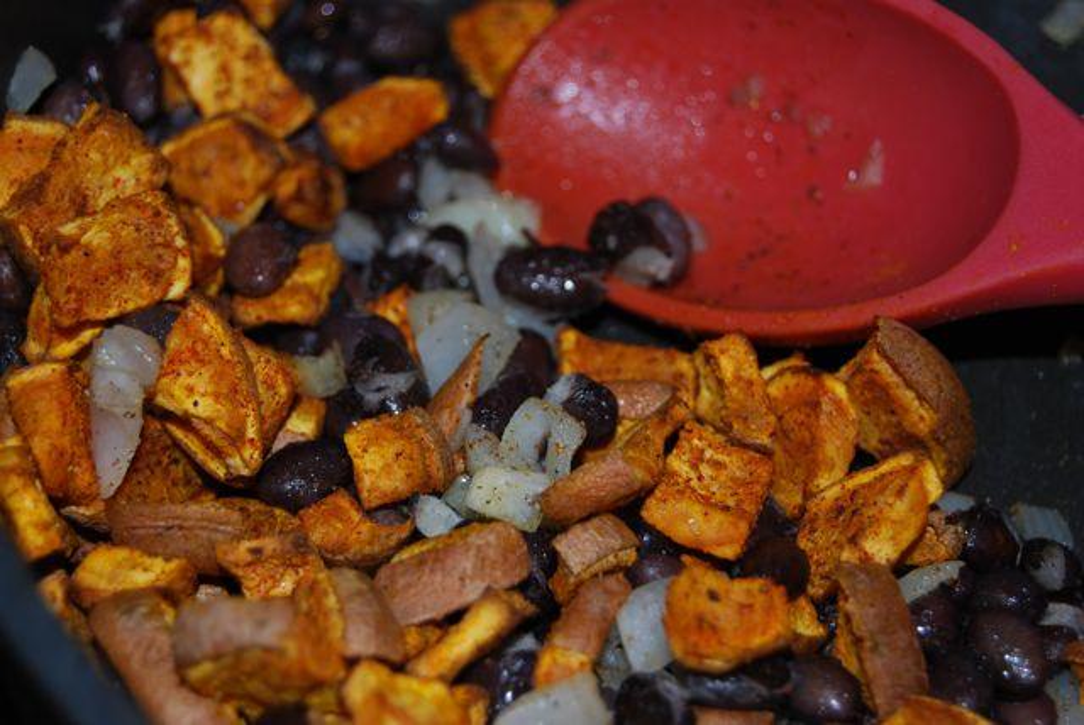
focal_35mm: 82
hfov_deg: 24.6
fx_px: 2486
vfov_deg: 16.6
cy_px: 362
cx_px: 542
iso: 200
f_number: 5.6
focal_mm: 55
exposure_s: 1/60
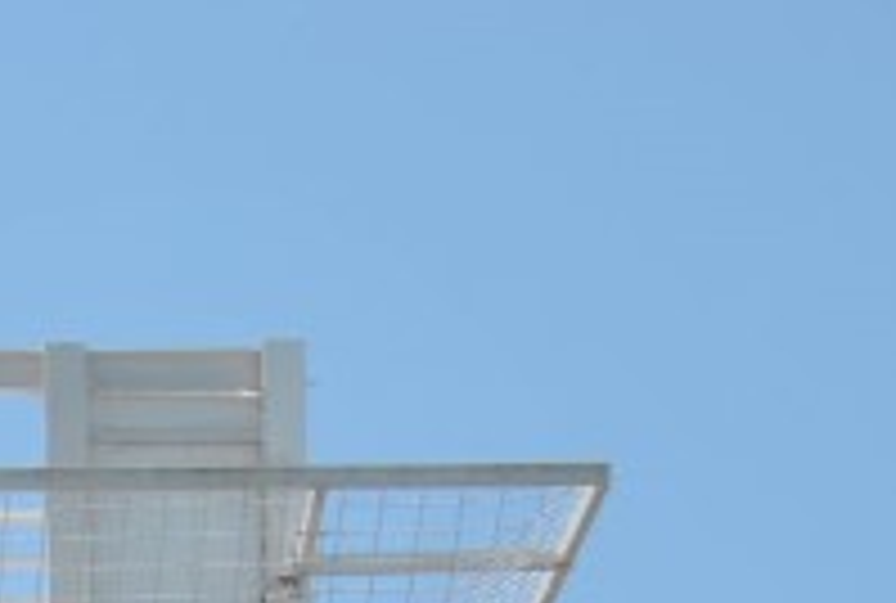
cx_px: -1065
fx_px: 14002
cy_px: 1647
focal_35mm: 561
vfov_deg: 2.4
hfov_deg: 3.6
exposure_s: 1/500
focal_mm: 65
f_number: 5.6
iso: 100
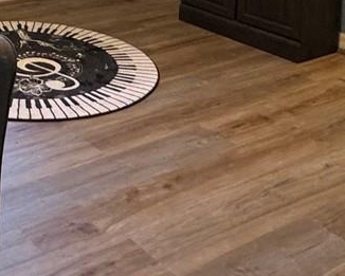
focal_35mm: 67
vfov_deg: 19.3
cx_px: 15
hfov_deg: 27.0
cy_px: -165
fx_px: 684
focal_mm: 2.22
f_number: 2.2
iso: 200
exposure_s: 1/60
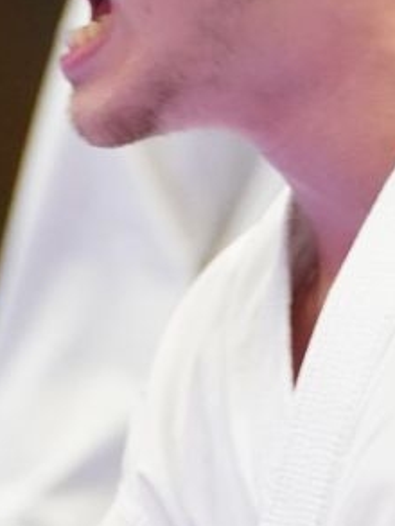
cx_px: 219
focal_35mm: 838
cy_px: 262
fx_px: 12741
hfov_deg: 1.8
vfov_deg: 2.4
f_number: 2.8
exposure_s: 1/1000
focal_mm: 142
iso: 5000
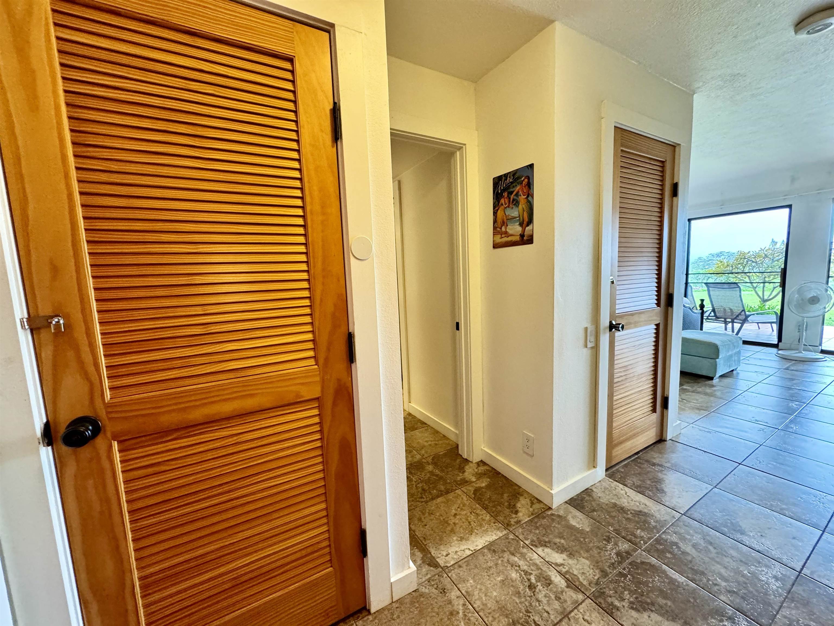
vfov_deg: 85.7
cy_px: 313
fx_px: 337
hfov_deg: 102.1
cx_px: 417
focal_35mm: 14
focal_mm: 2.22
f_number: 2.2
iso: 400
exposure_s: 1/60
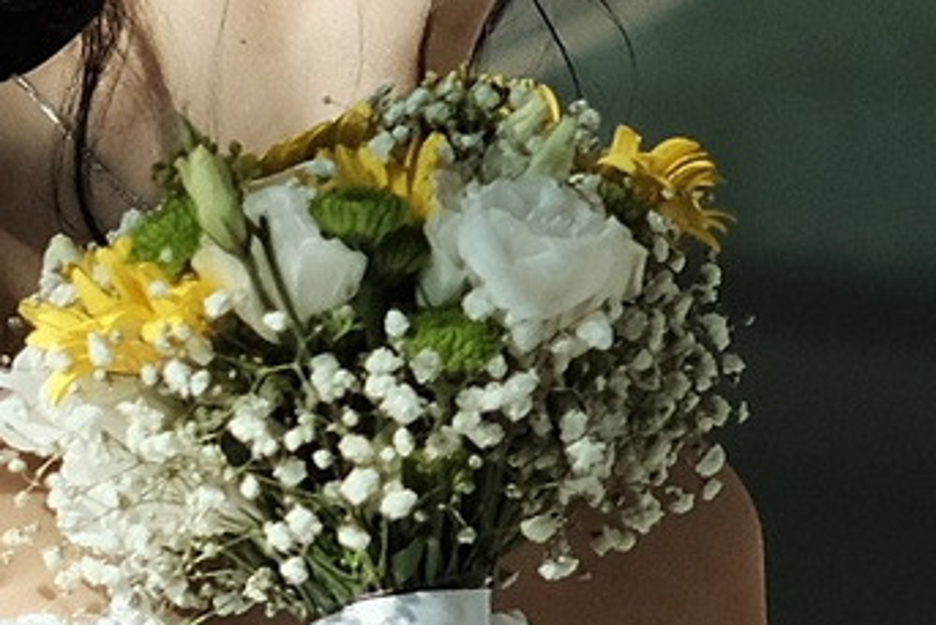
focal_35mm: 395
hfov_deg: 5.1
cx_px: 1831
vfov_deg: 3.5
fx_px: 10274
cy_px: 157
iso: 500
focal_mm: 35
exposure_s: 1/4000
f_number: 1.8
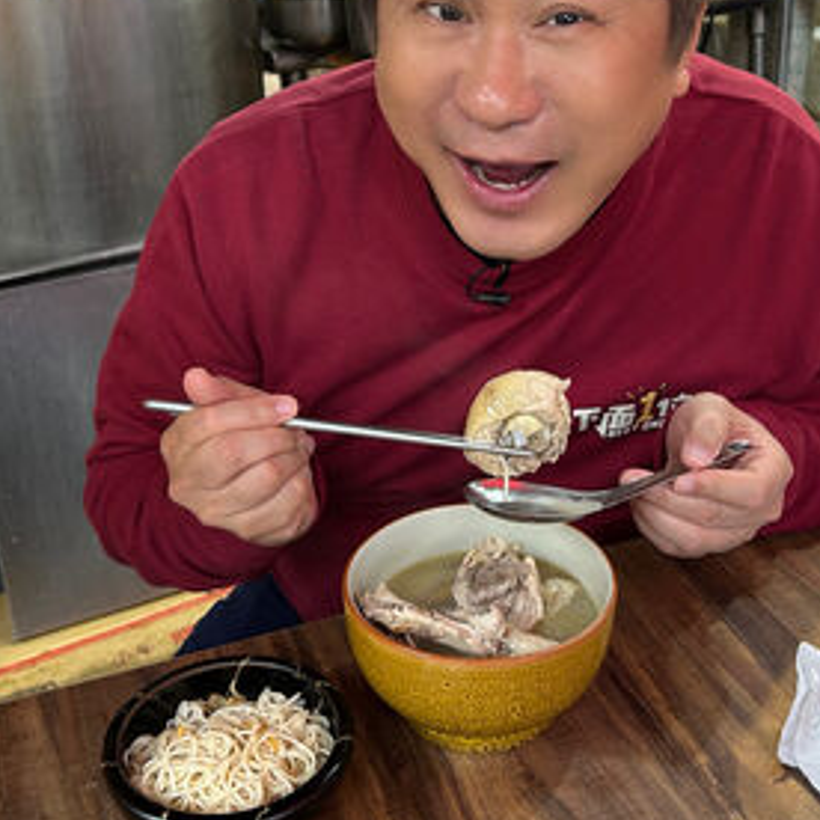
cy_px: 291
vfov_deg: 33.8
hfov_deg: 34.0
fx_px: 1340
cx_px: 475
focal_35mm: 50
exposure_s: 1/60
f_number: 1.5
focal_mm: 5.7
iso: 160
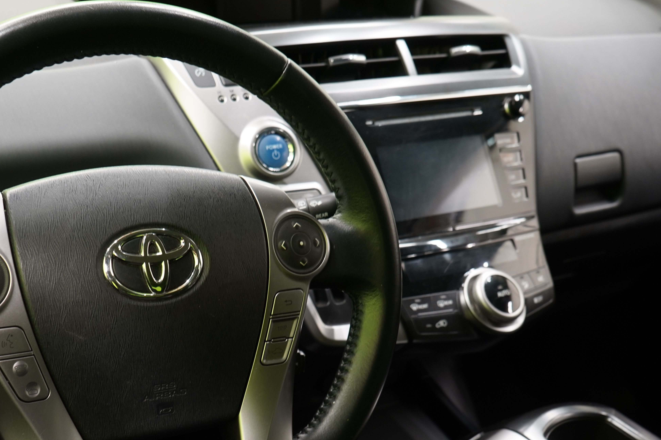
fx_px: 881
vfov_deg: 27.9
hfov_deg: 40.7
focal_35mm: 48
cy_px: 285
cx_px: 235
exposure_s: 1/8
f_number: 6.3
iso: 800
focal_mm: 31
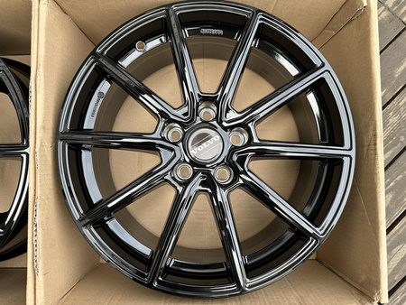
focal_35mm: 24
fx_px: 282
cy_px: 152
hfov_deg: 71.6
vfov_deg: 56.9
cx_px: 203
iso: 64
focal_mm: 6.86
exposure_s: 1/183
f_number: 1.78
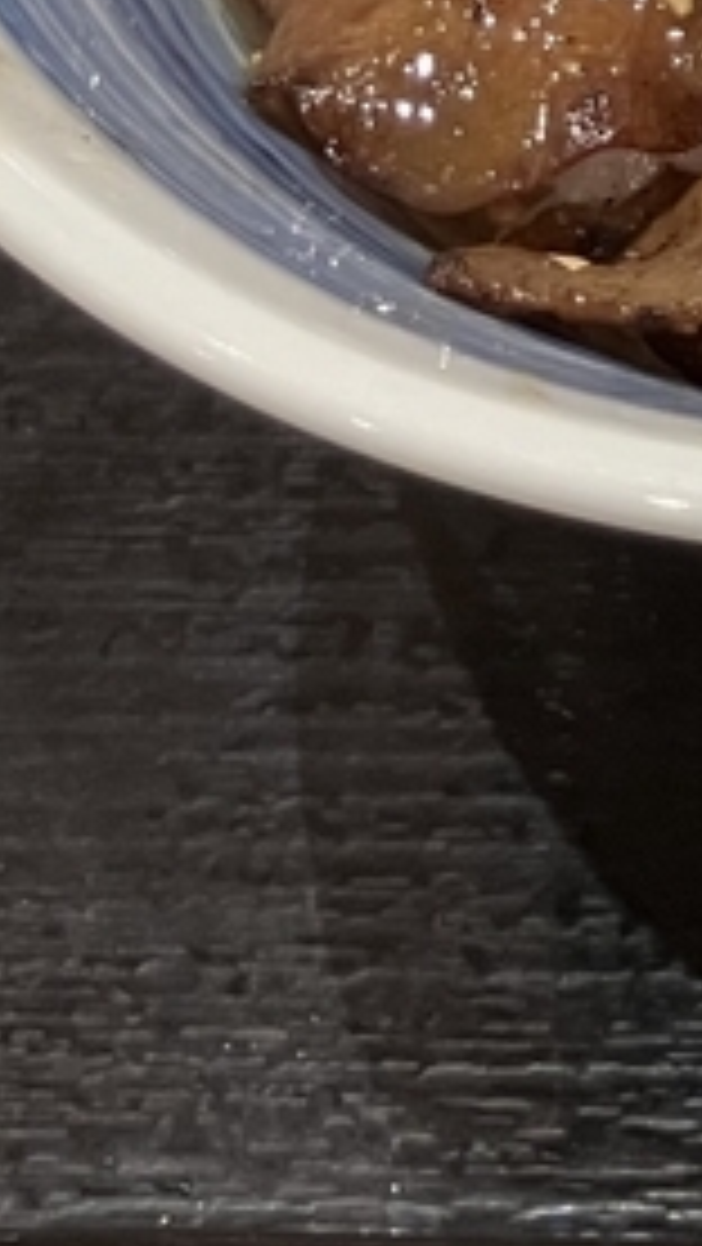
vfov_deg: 15.6
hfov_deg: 7.9
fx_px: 4364
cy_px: -279
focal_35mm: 132
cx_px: 2088
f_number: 1.8
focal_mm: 3.99
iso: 80
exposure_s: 1/60
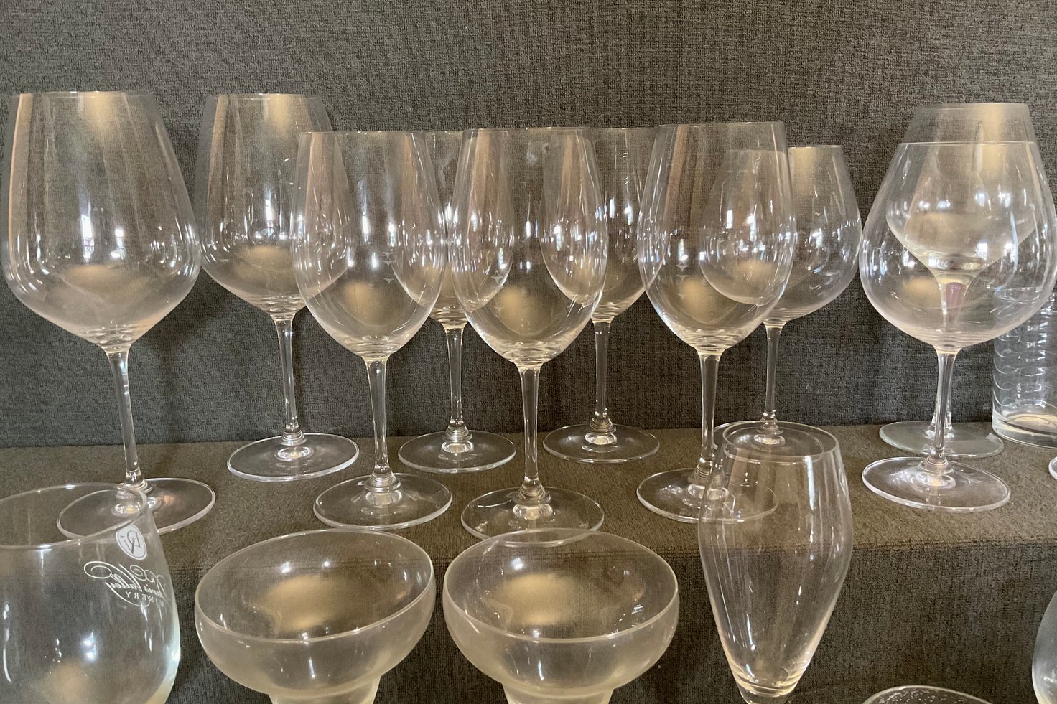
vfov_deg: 42.3
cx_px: 515
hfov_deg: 60.3
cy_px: 355
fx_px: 910
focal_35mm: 31
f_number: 1.8
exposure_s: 1/40
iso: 320
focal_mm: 3
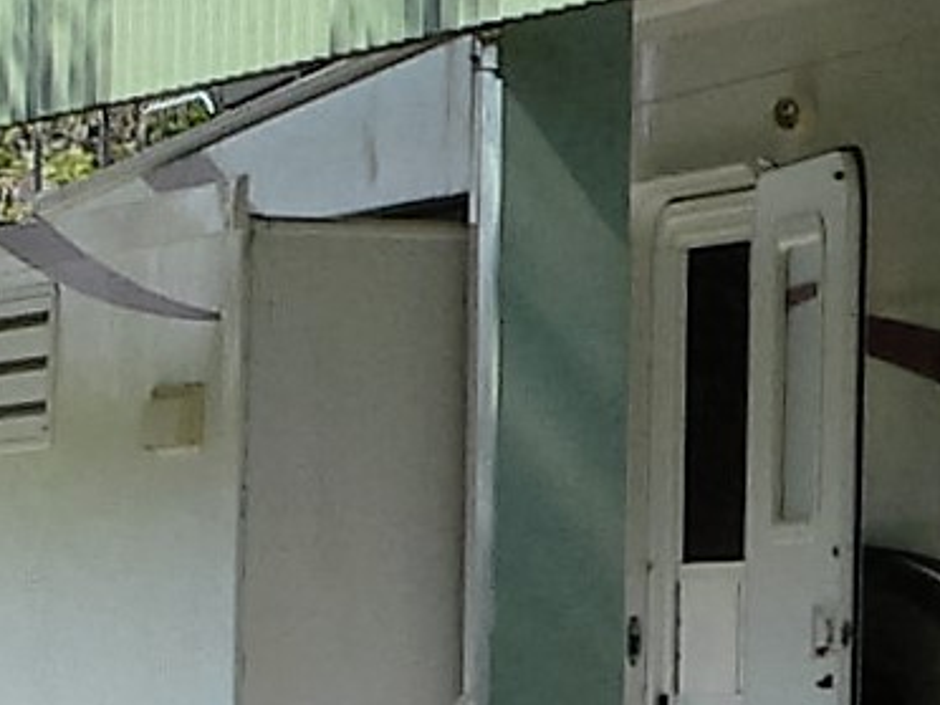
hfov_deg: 7.9
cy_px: 502
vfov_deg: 6.2
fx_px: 6490
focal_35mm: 239
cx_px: 1859
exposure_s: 1/320
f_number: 4
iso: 80
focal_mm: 6
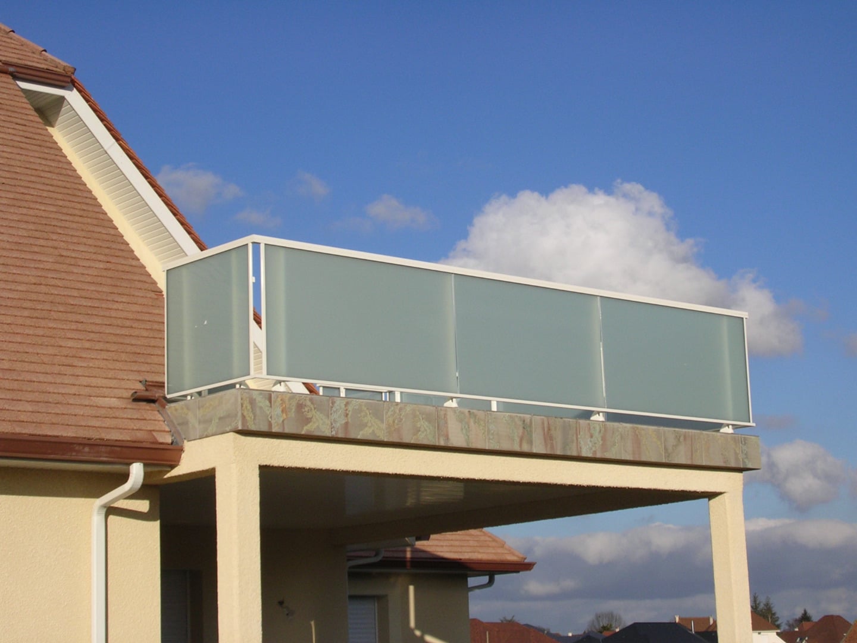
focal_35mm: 76
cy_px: 322
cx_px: 428
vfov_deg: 19.4
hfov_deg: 25.7
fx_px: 1882
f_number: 3.9
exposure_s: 1/950
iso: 100
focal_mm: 11.6
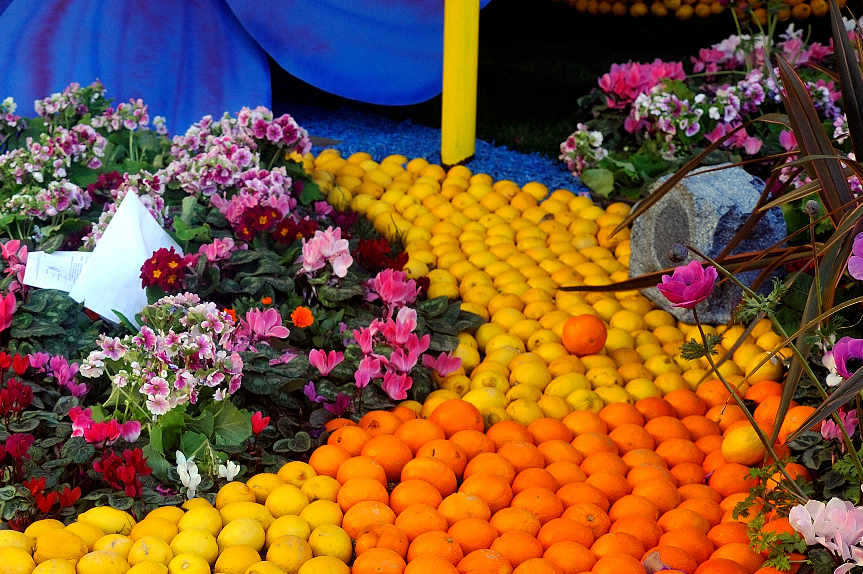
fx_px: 1917
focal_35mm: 80
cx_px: 24
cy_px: 467
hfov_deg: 24.4
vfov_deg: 16.9
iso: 200
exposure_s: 1/125
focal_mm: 40
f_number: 7.1
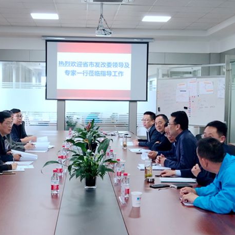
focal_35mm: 69
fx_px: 530
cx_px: 106
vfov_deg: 25.0
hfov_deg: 25.0
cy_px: 117
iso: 152
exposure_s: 1/50
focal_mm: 3.95
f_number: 1.8
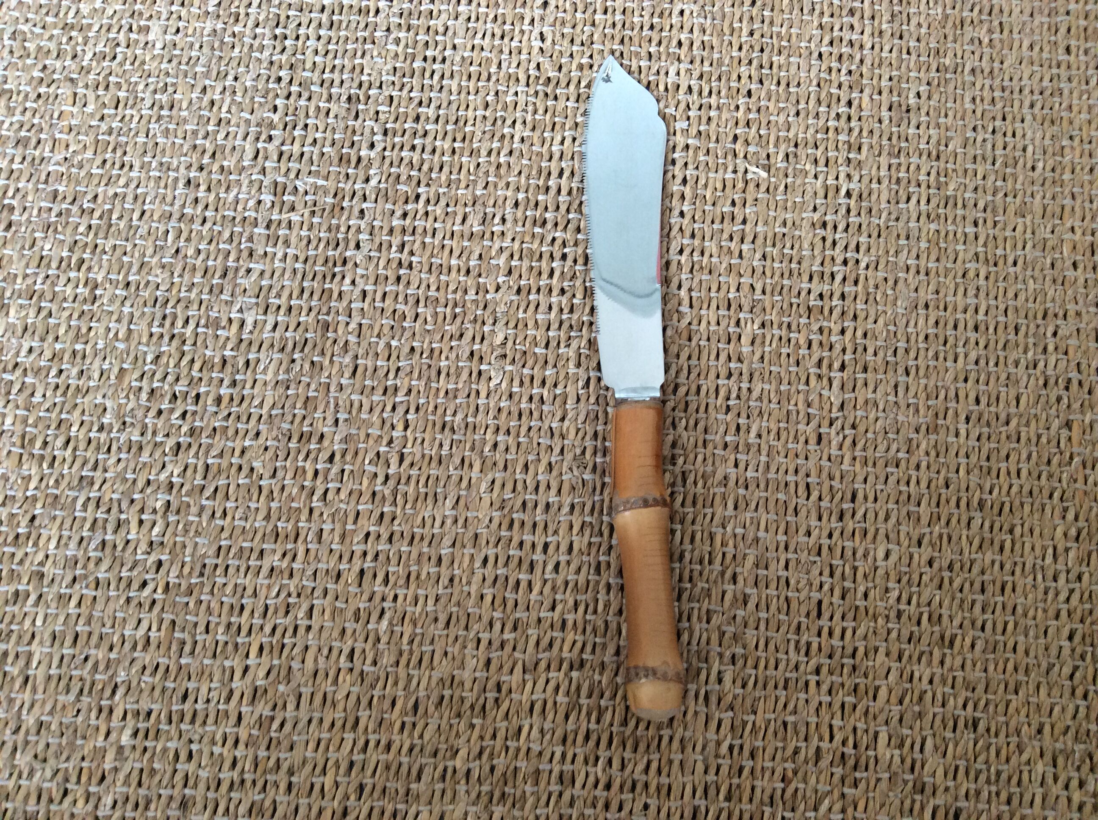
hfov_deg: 56.9
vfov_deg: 44.1
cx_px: 549
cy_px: 410
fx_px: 1014
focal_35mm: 32
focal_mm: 3.3
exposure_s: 1/25
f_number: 2.4
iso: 125
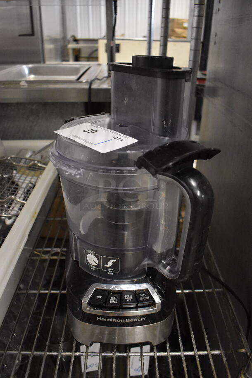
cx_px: 126
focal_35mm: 27
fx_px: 283
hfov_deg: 48.0
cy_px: 189
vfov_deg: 67.3
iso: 5600
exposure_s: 1/125
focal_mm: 18
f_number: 3.5
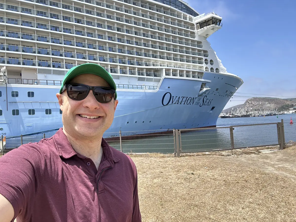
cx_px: 148
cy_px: 111
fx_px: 197
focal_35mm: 23
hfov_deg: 73.9
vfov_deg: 58.9
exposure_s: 1/885
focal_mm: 2.69
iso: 25
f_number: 1.9
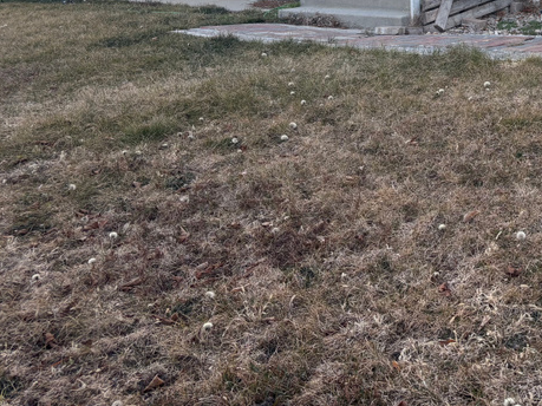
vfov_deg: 24.3
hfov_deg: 31.1
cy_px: 18
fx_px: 908
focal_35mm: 58
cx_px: 523
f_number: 1.6
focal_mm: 5.96
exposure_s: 1/157
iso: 40
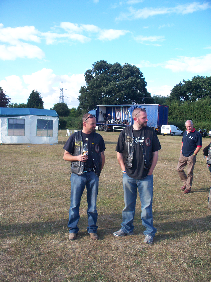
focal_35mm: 36
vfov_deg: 51.4
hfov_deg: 39.7
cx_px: 106
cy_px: 141
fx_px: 293
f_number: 2.8
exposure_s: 1/250
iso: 64
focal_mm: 7.54
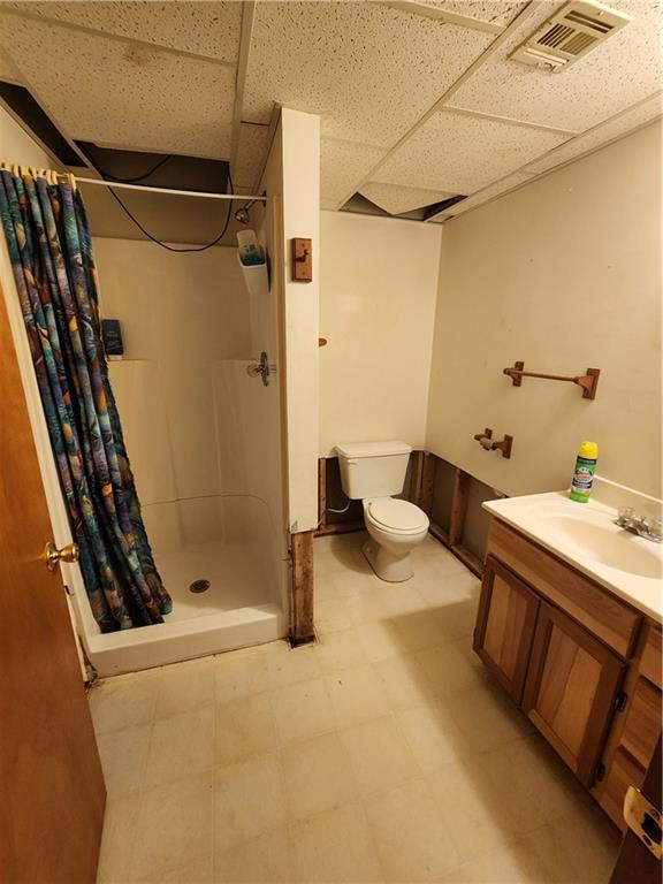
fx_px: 332
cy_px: 442
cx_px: 332
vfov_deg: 106.2
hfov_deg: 89.9
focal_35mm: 13
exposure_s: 1/40
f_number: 2.2
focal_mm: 2.2
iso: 320
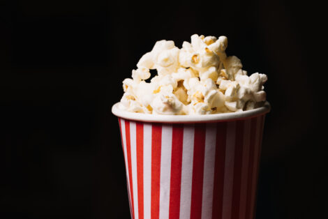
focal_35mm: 105
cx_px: 164
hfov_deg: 19.4
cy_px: 110
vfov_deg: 13.1
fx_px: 957
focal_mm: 105
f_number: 11
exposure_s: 1/160
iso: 100
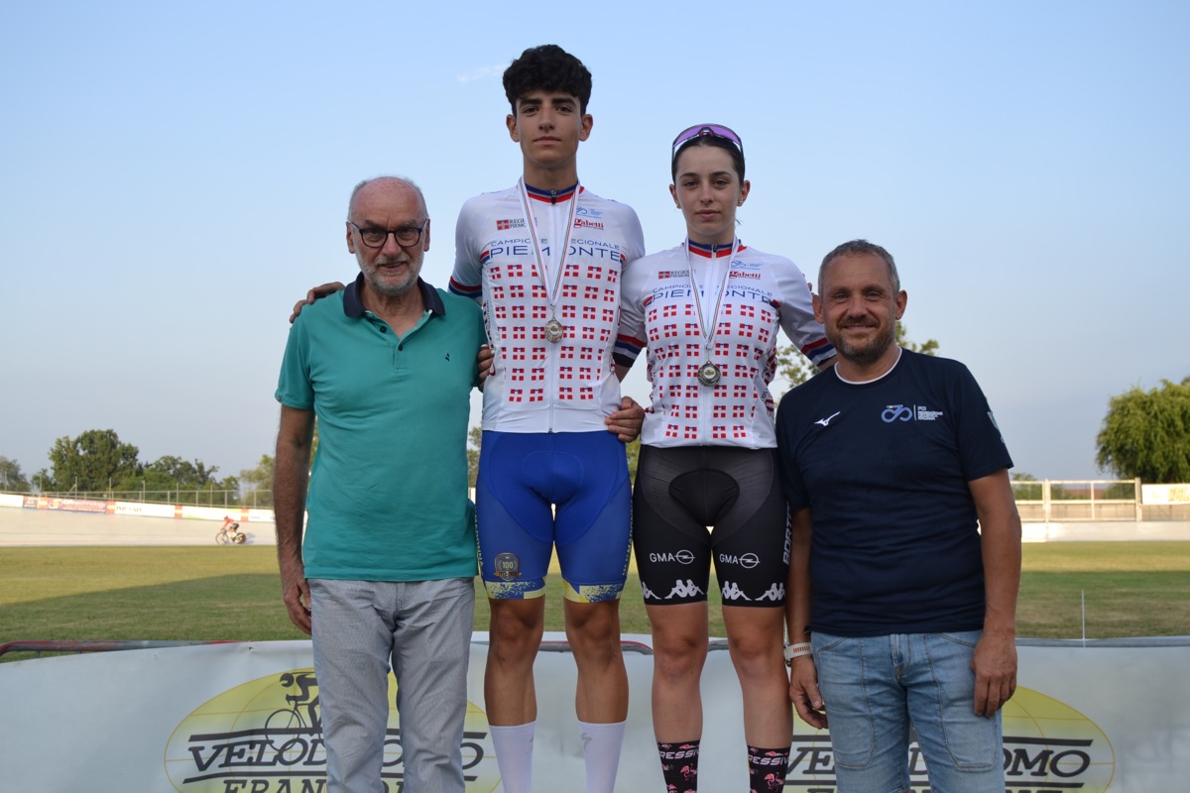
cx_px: 595
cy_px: 396
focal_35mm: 39
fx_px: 1289
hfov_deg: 49.6
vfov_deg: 34.2
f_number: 7.1
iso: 100
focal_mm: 26
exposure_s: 1/200
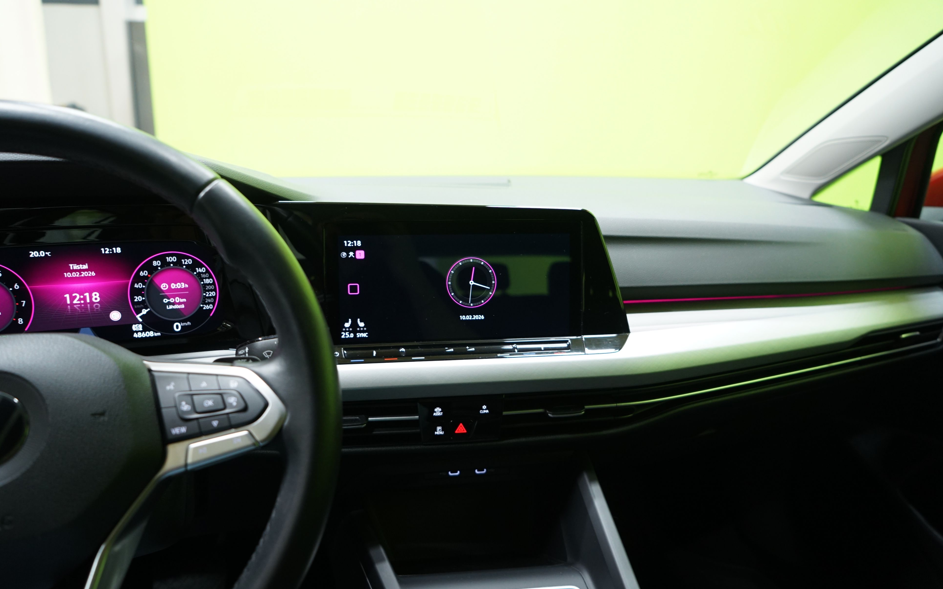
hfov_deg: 72.5
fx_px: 643
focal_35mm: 25
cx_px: 462
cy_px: 297
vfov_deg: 49.3
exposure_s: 1/20
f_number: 4
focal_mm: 24
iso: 1000
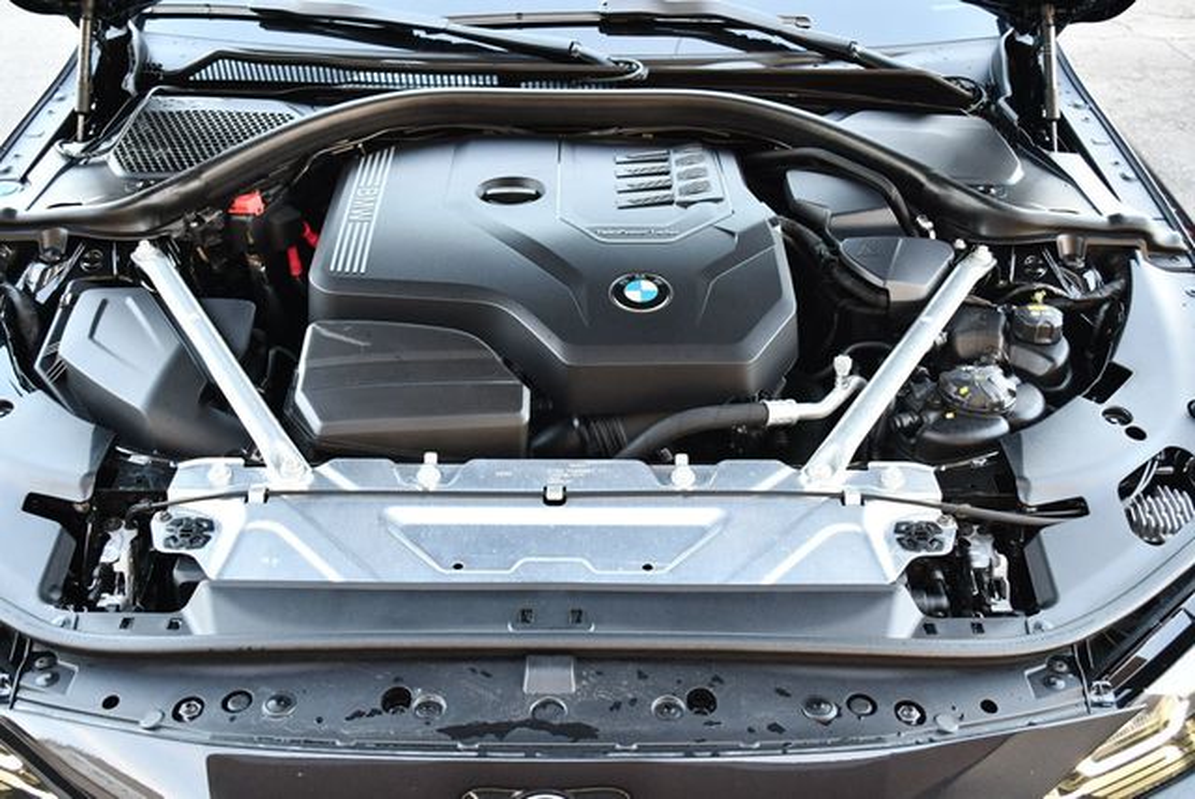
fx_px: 1329
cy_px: 400
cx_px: 598
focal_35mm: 40
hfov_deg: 48.4
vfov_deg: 33.5
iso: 800
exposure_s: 1/200
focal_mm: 20
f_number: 3.8
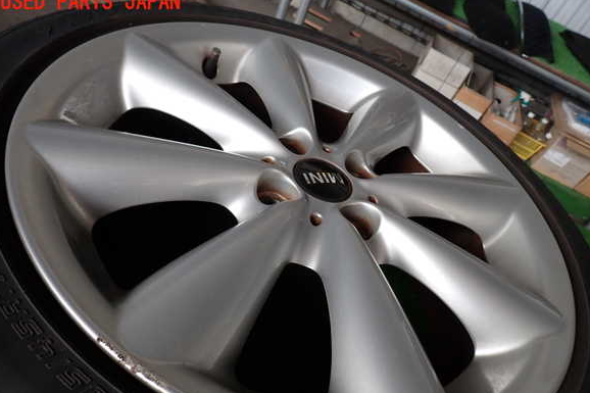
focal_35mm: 27
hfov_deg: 67.4
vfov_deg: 47.8
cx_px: 301
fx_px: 442
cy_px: 219
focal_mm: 4.5
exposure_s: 1/80
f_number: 2.8
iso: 100
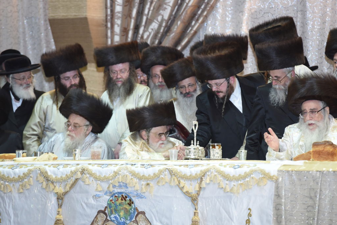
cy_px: 112
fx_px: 1779
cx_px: 168
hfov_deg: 10.8
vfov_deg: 7.2
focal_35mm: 190
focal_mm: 190
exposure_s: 1/250
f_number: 4
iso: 2000
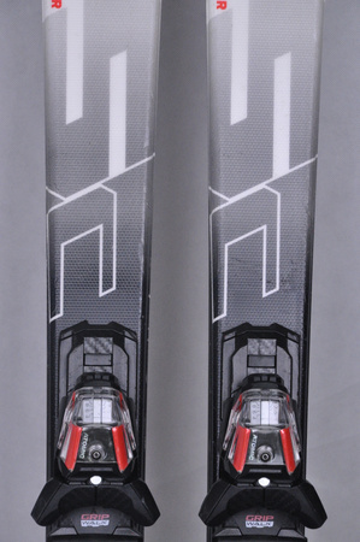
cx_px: 180
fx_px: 2368
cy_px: 271
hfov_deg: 8.7
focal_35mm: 158
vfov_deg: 13.1
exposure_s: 1/125
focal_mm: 105
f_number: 9.5
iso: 3200
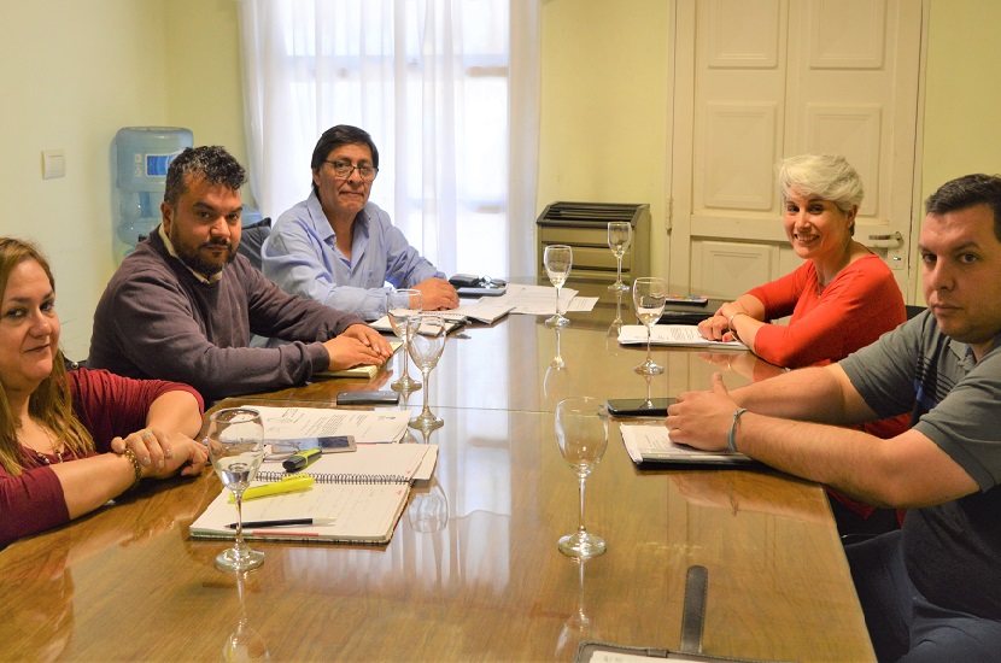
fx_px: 916
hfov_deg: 57.3
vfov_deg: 39.8
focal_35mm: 33
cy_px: 332
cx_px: 500
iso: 400
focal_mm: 22
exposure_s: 1/60
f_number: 4
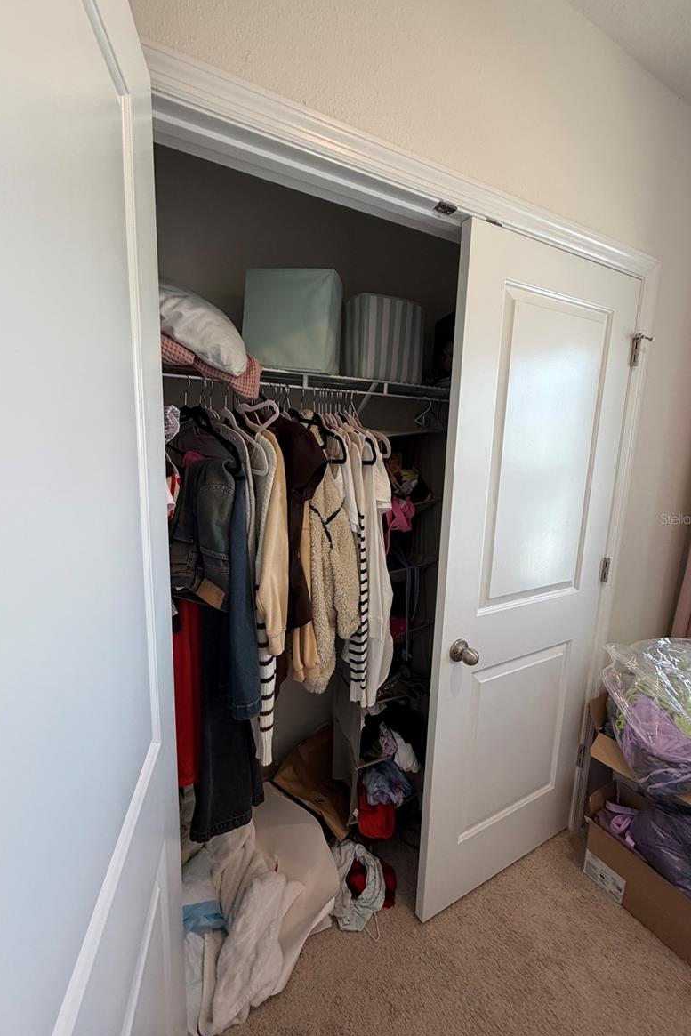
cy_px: 518
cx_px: 323
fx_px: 432
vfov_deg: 100.4
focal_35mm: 15
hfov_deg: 77.2
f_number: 2.2
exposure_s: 1/120
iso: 200
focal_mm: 2.22
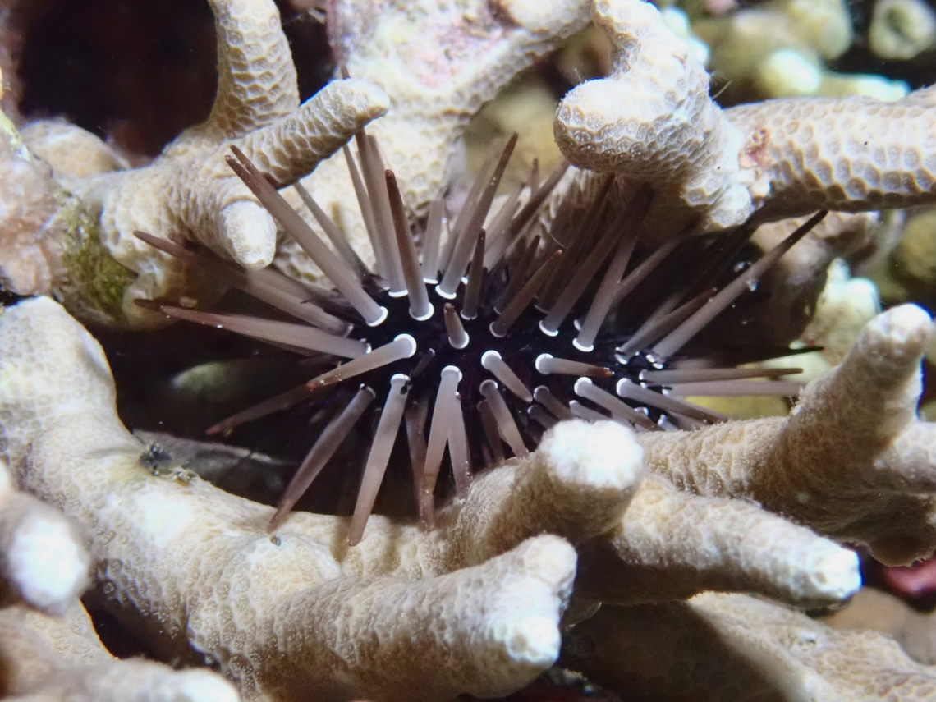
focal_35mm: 100
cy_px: 351
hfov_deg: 19.6
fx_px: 2704
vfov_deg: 14.8
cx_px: 468
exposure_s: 1/200
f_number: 6.3
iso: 1600
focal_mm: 18
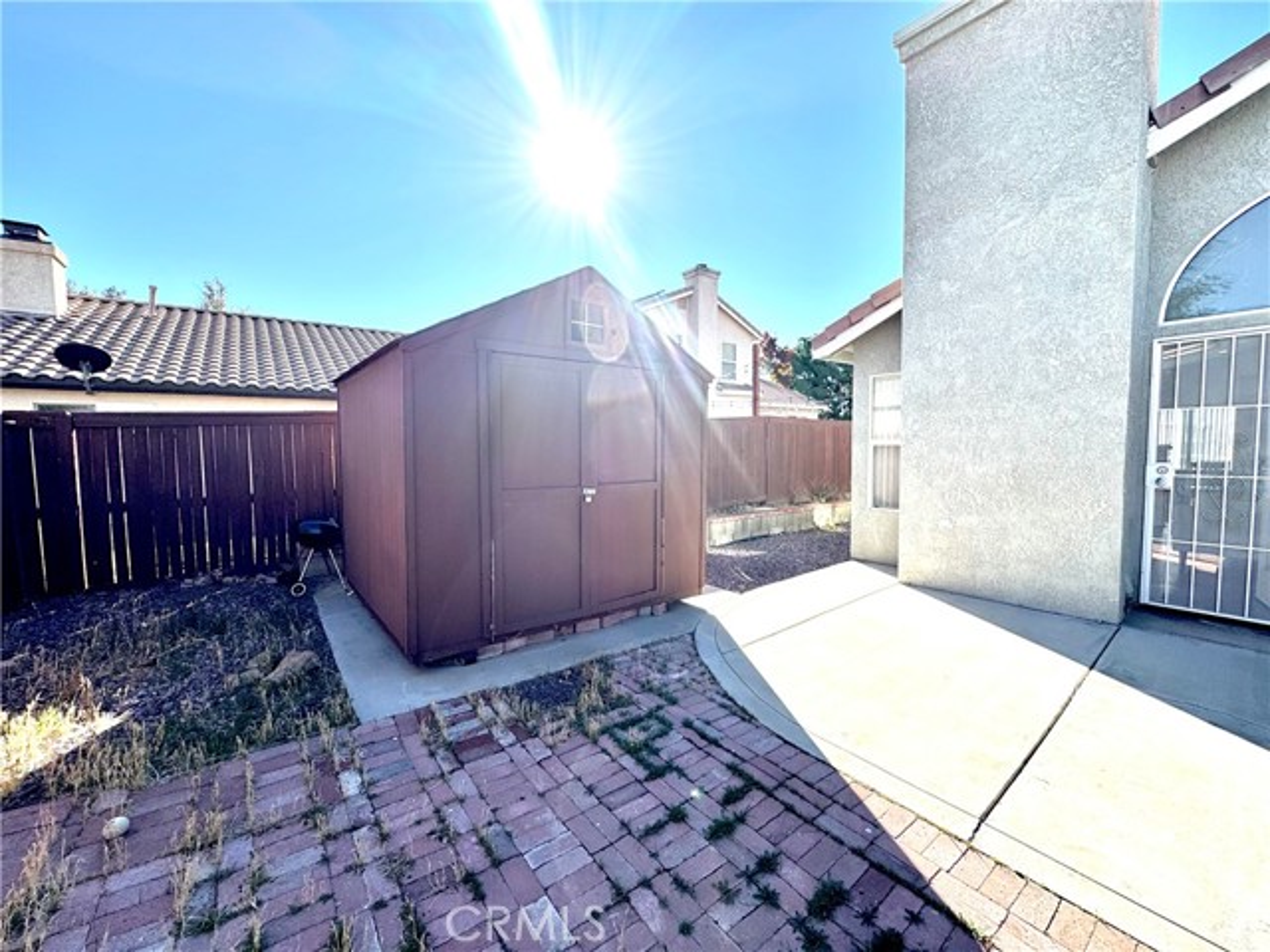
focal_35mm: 14
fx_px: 514
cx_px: 635
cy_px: 476
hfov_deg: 102.1
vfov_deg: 85.7
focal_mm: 2.22
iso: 50
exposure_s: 1/1217
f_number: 2.2
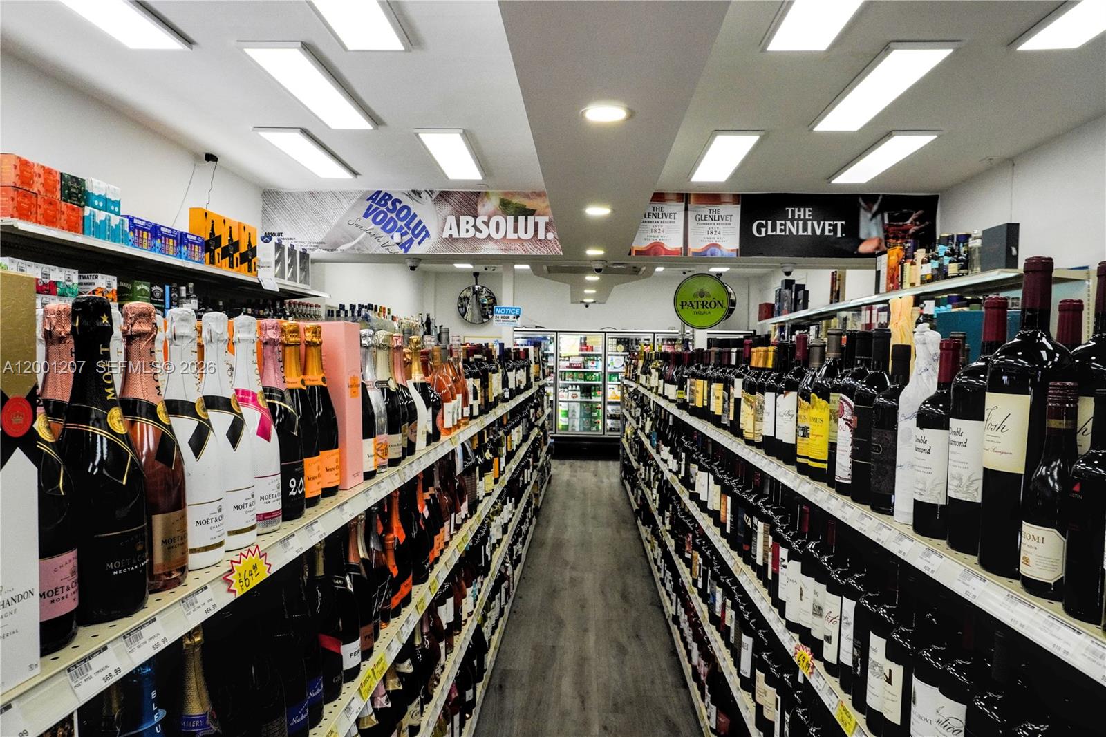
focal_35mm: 24
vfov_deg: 53.1
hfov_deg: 73.8
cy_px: 368
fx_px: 737
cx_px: 553
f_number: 9
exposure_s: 1/200
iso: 800
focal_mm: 16
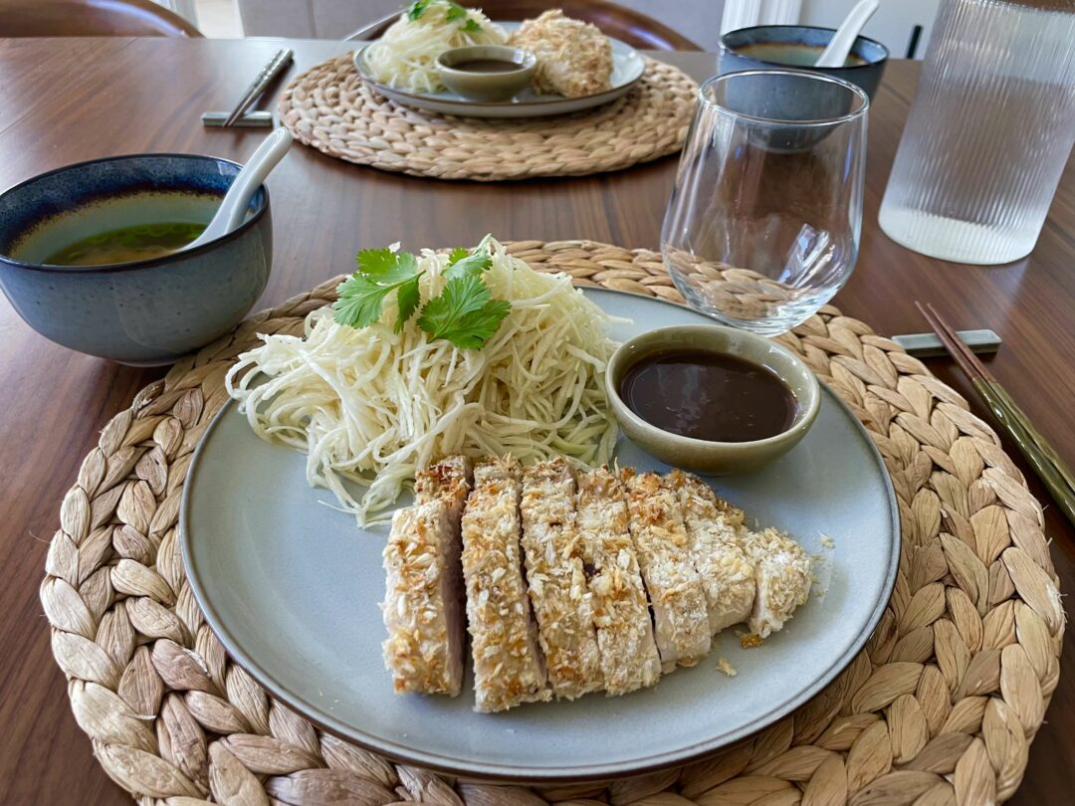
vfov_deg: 53.1
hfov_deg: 67.3
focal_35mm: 26
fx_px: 807
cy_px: 403
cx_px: 538
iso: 80
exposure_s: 1/62
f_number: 1.6
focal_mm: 4.2
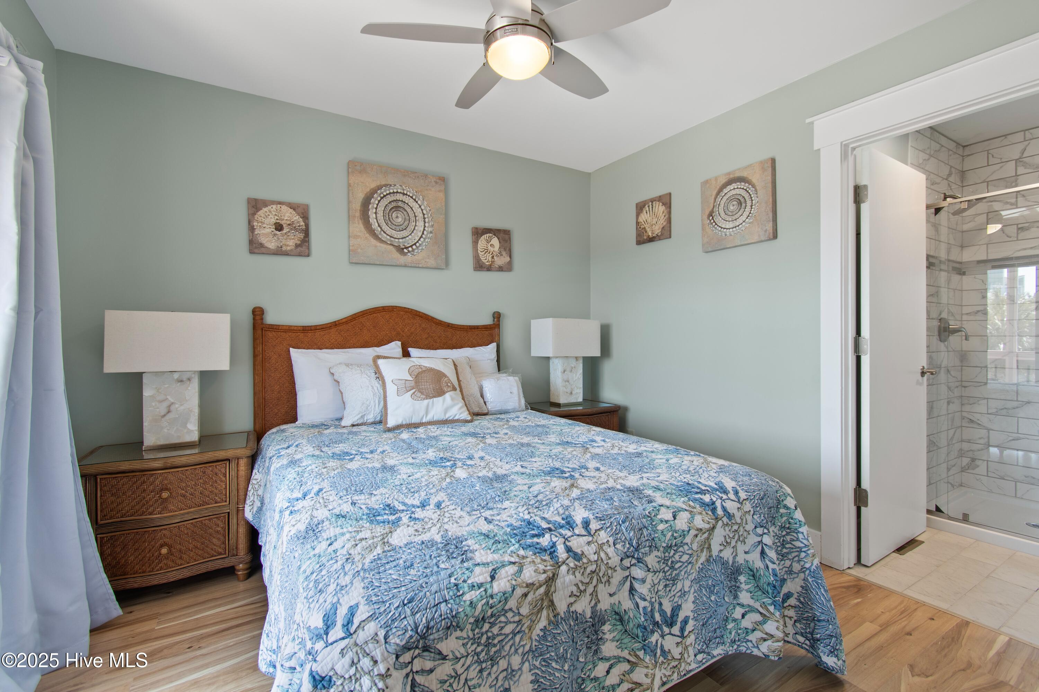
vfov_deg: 77.3
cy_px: 346
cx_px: 520
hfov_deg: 100.4
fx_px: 433
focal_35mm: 15
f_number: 4.5
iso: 100
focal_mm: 10
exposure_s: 1/5
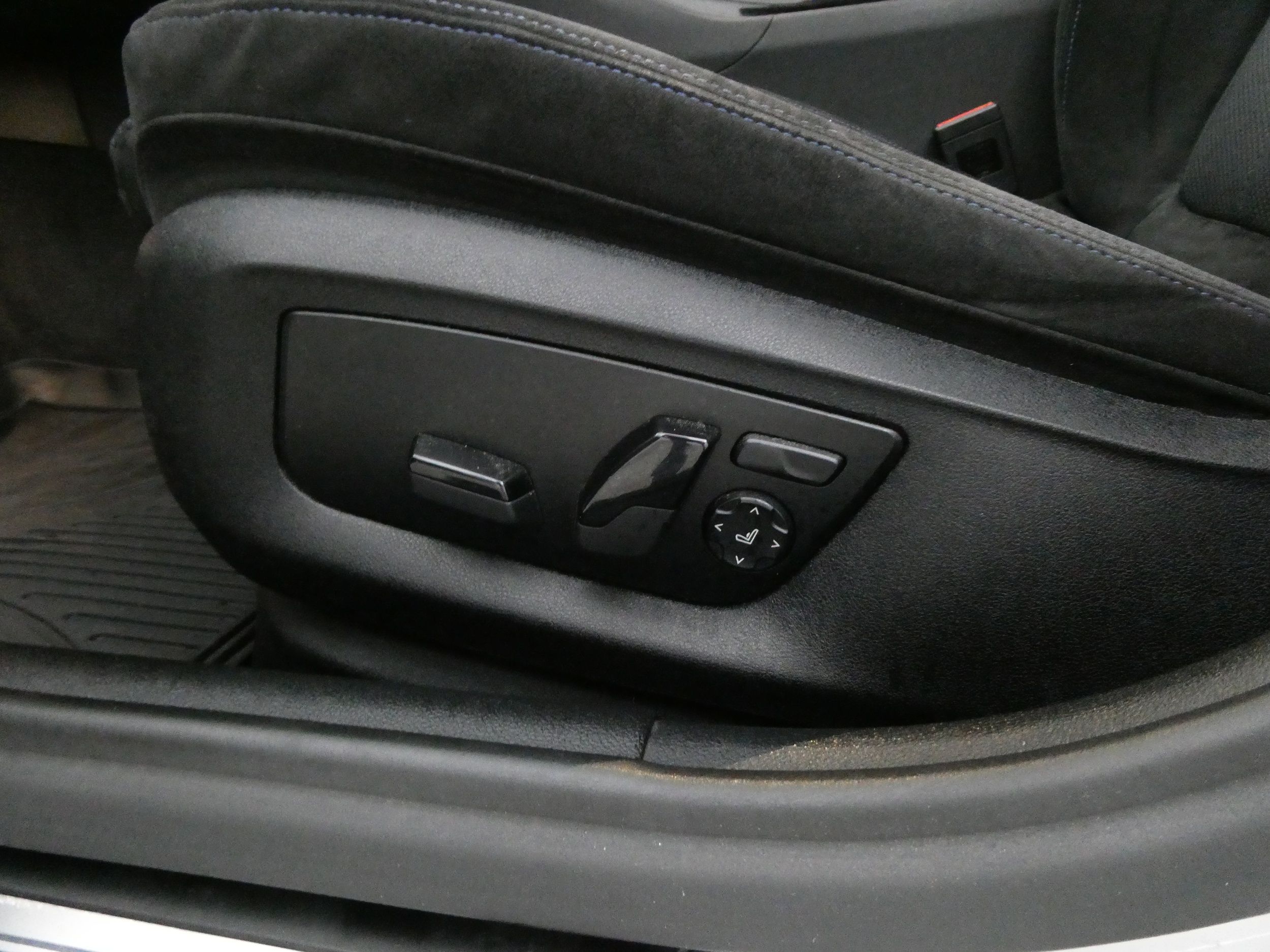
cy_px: 476
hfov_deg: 71.6
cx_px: 635
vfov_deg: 56.8
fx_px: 881
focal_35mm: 24
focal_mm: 4.3
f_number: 3.3
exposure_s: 1/20
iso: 1600
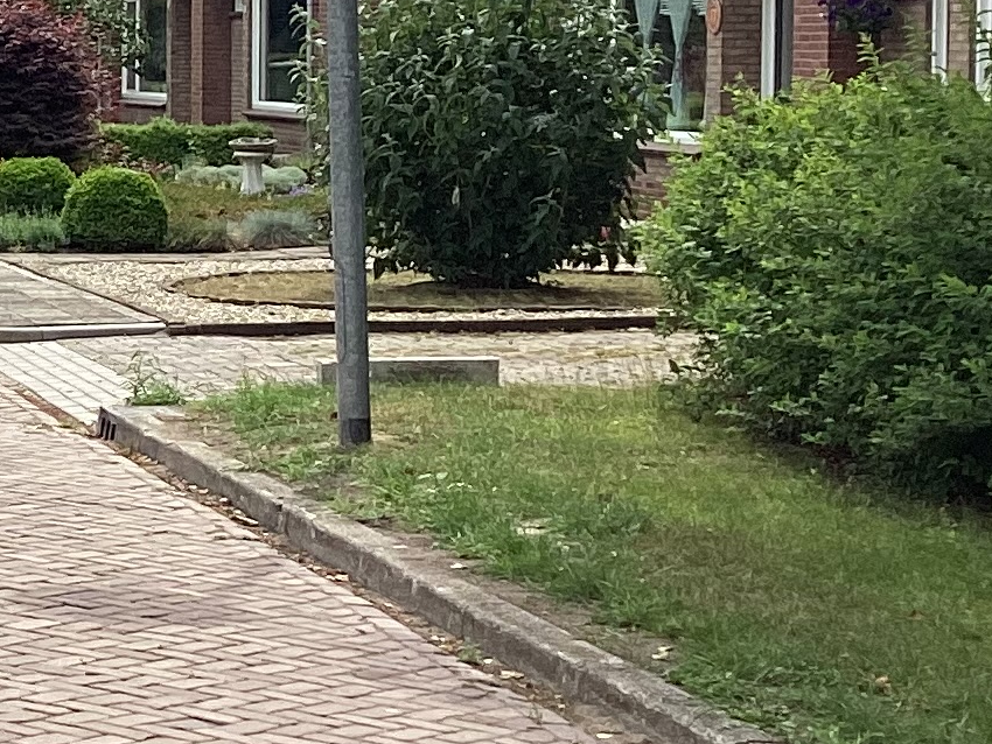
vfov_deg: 12.4
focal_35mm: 119
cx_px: -637
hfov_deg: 14.9
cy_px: 185
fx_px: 3411
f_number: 2.4
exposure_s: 1/1253
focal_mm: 3.3
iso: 25
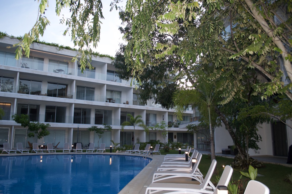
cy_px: 97
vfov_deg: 47.8
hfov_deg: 67.4
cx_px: 146
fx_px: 219
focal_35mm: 27
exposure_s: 1/160
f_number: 3.5
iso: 400
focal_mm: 18
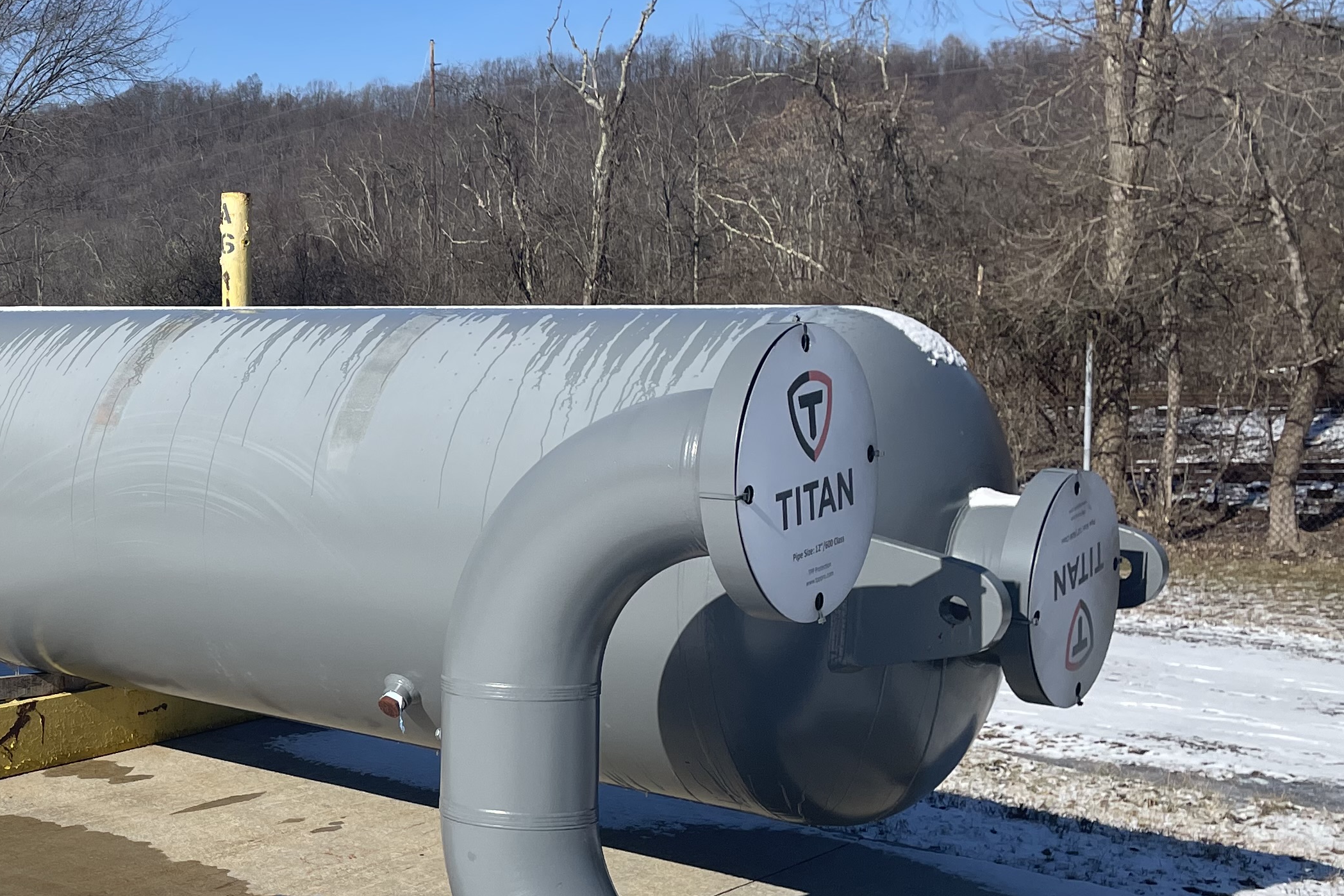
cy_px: 501
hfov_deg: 35.6
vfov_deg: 26.0
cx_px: 94
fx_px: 1941
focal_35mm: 52
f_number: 1.6
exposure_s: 1/6135
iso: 32
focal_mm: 4.2
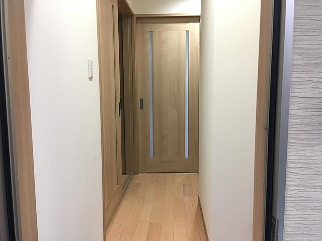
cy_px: 120
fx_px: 270
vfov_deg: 48.2
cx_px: 161
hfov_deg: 61.7
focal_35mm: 29
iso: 160
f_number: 2.2
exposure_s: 1/30
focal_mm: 4.15
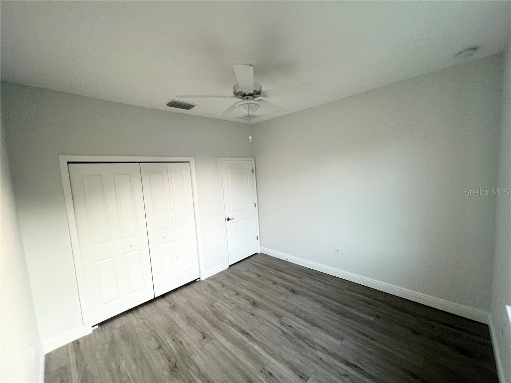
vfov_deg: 89.9
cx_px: 256
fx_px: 192
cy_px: 192
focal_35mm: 13
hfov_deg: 106.2
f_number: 1.8
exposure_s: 1/60
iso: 200
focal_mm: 1.57
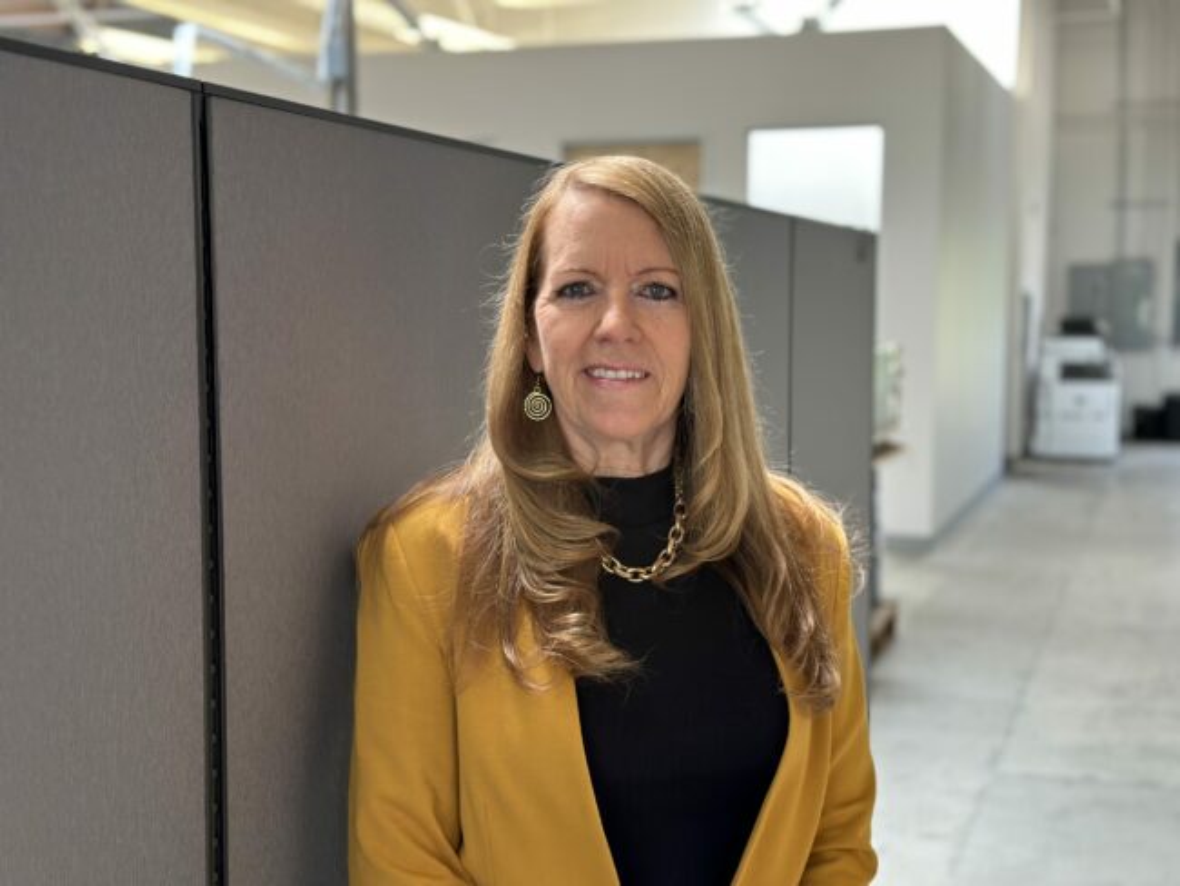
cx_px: 590
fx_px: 1637
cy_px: 443
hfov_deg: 39.6
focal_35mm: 48
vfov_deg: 30.3
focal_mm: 6.86
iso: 125
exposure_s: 1/60
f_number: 1.78
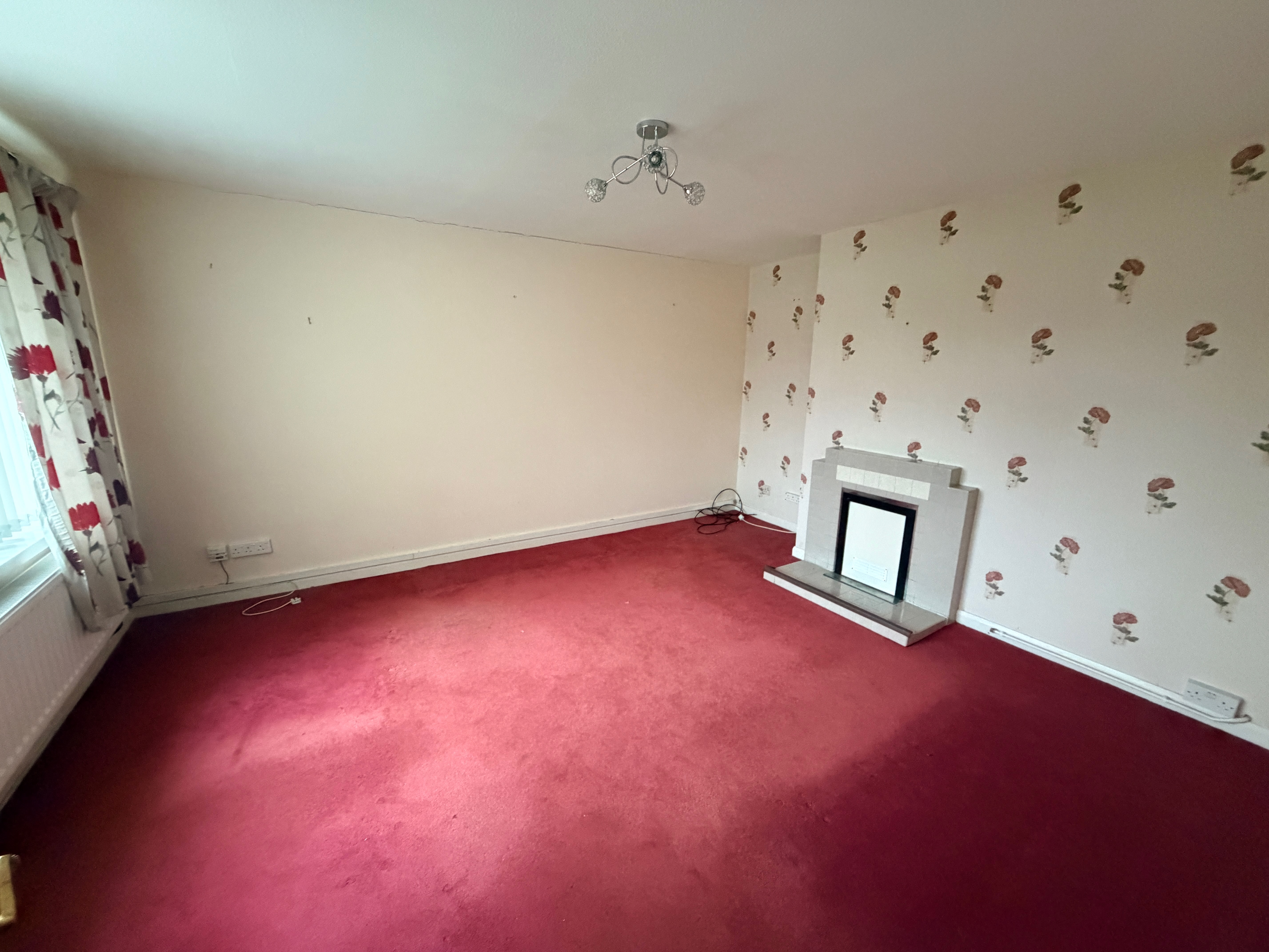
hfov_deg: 102.1
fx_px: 513
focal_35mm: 14
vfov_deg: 85.7
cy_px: 476
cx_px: 634
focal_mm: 2.22
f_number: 2.2
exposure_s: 1/60
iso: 1000
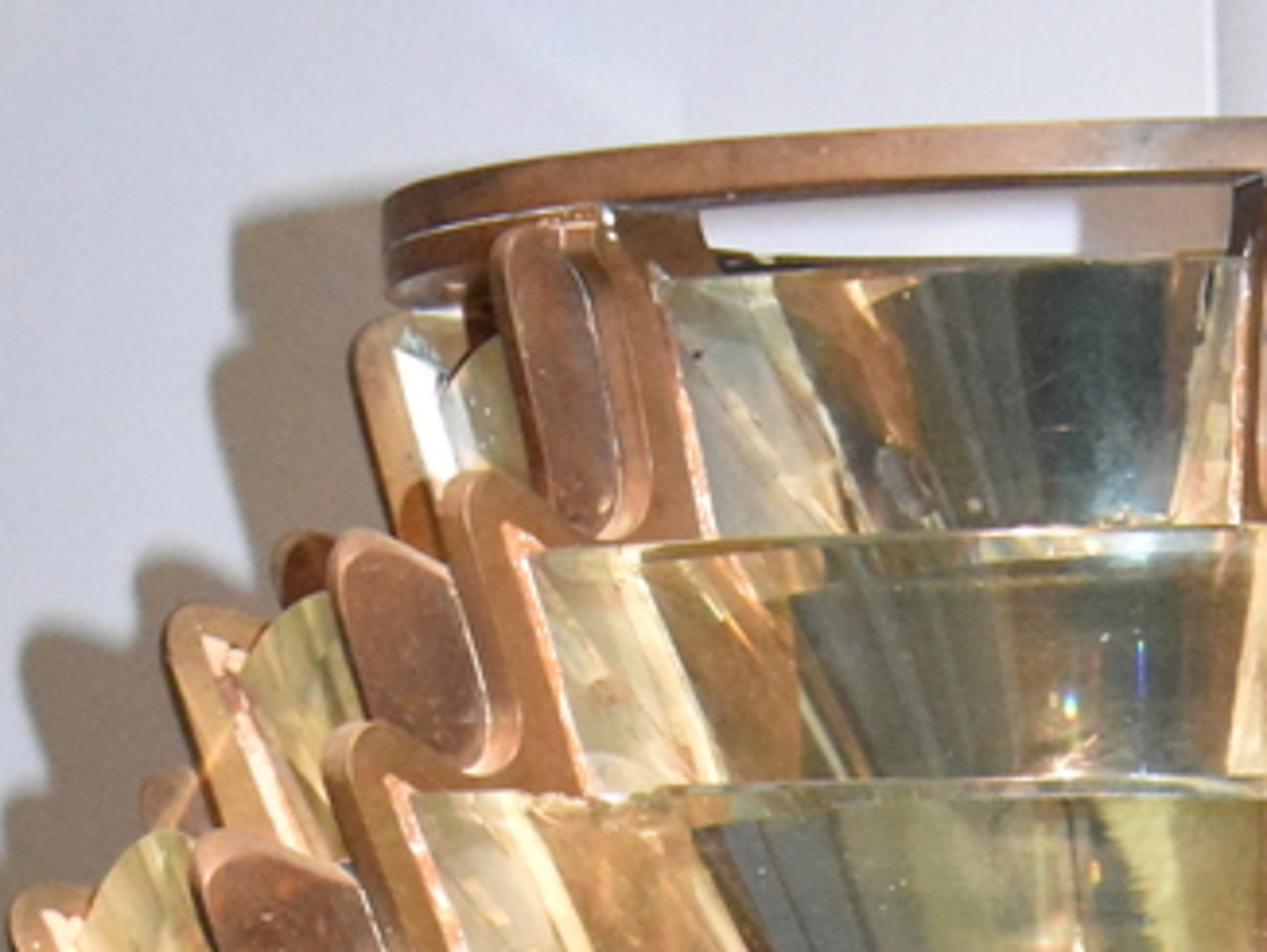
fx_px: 8571
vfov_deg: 6.1
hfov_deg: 8.4
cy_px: 2324
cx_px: 1139
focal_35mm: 234
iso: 12800
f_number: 8
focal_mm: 62
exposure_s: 1/125
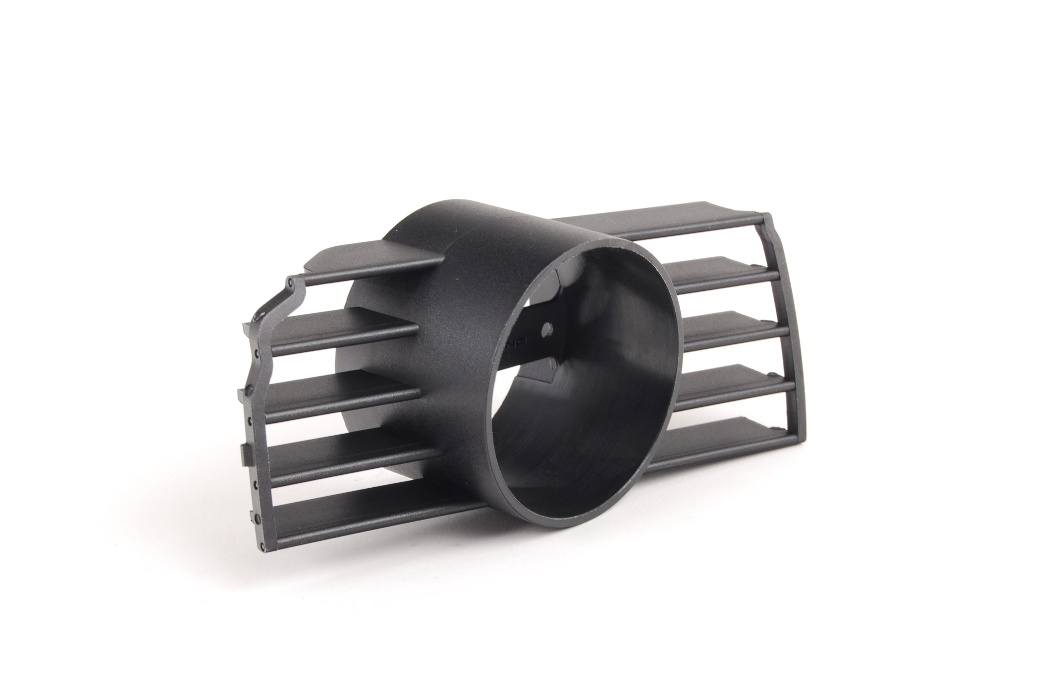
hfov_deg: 24.6
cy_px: 348
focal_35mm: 82
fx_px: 2381
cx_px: 518
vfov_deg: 16.6
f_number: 9
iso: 200
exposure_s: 1/100
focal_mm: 55
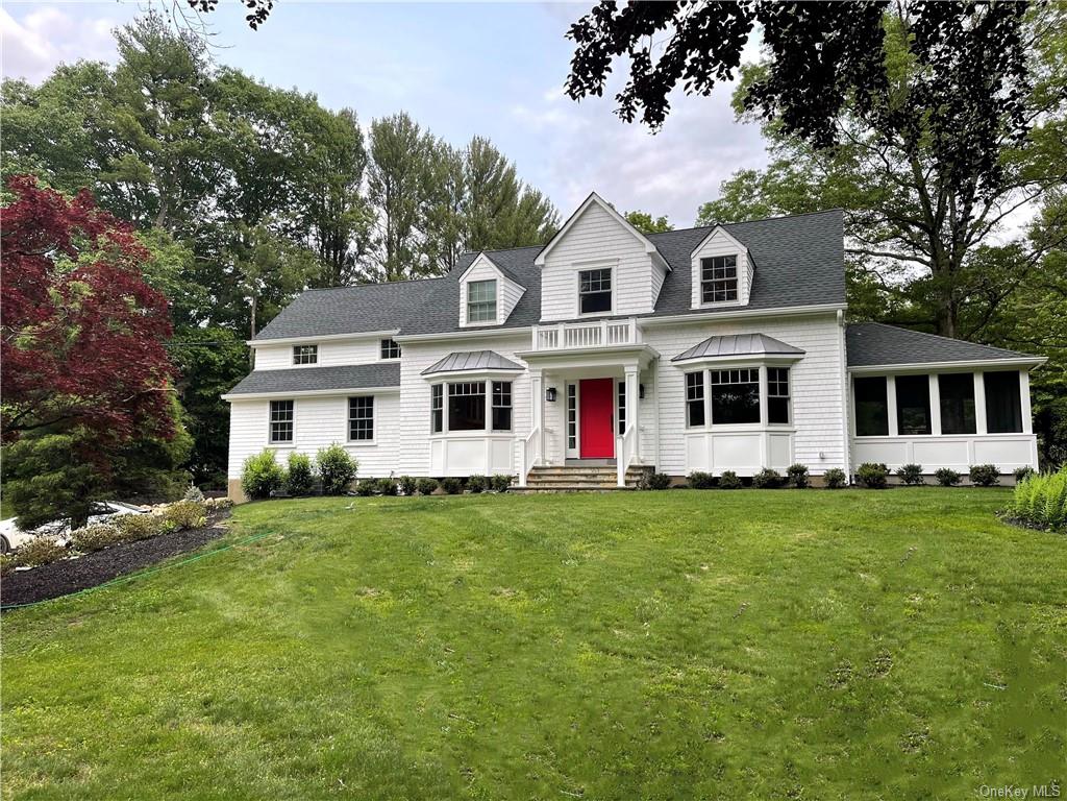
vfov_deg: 53.1
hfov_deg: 67.3
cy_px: 400
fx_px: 801
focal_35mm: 26
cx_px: 534
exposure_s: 1/190
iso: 32
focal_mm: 5.1
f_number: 1.6
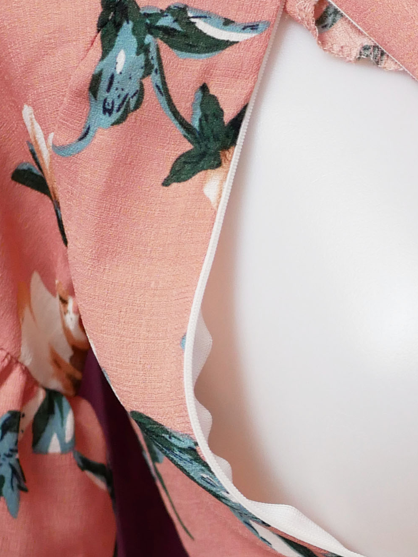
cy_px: 482
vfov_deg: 11.3
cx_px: 615
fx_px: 2800
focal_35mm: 174
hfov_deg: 8.4
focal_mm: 25
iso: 500
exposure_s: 1/60
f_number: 1.8
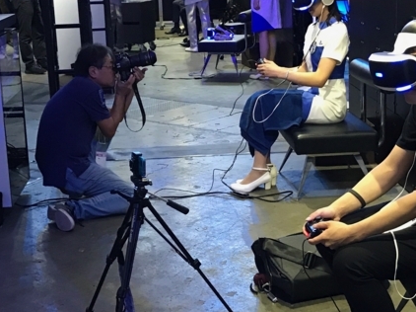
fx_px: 817
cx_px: 218
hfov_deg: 28.6
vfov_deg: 21.6
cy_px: 155
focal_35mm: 68
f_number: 1.8
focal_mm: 3.99
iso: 80
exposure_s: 1/17
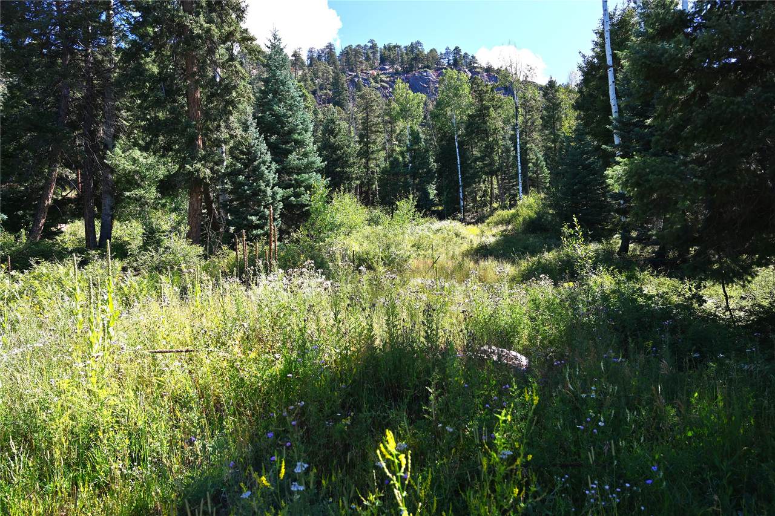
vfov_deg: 53.1
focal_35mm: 24
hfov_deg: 73.8
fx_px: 517
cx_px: 388
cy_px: 258
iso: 100
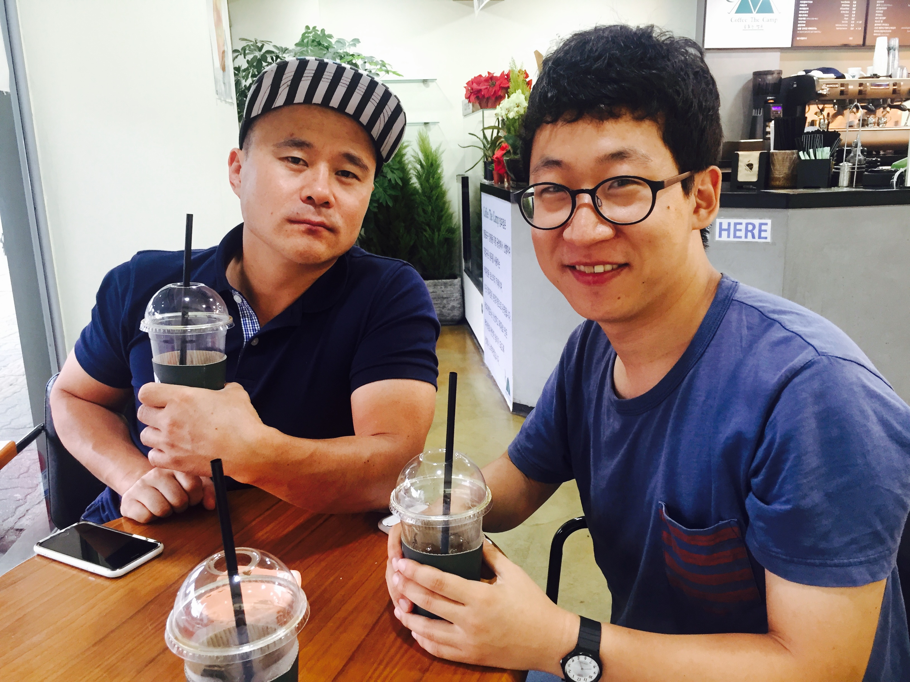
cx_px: 455
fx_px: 762
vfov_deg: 48.2
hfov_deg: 61.7
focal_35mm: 29
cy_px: 341
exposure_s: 1/30
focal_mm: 4.15
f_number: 2.2
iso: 100
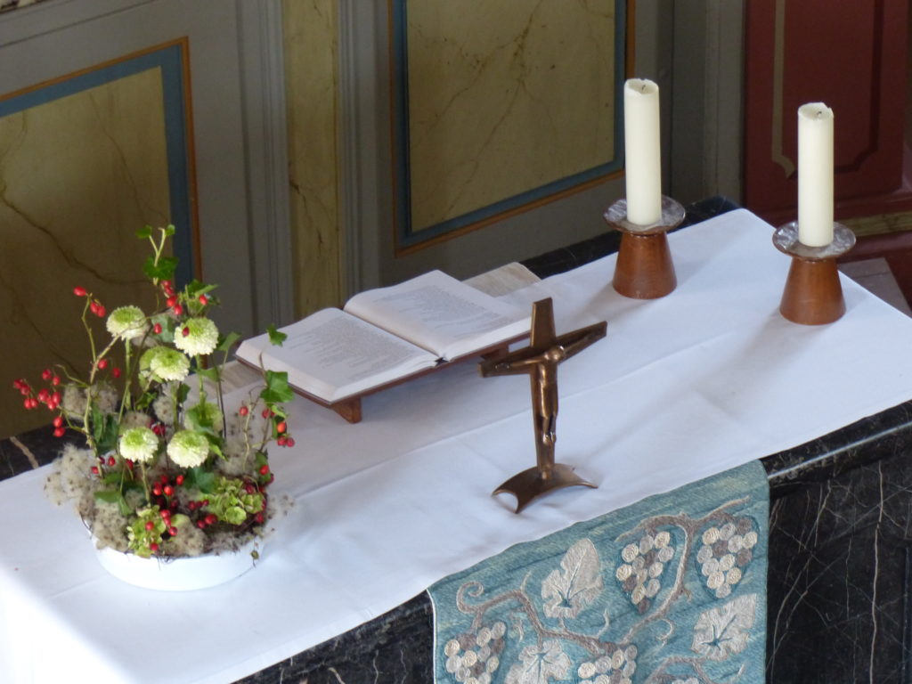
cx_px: 456
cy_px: 342
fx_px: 5058
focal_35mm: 192
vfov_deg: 7.7
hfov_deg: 10.3
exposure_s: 1/30
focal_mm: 34.5
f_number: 2.8
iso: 400
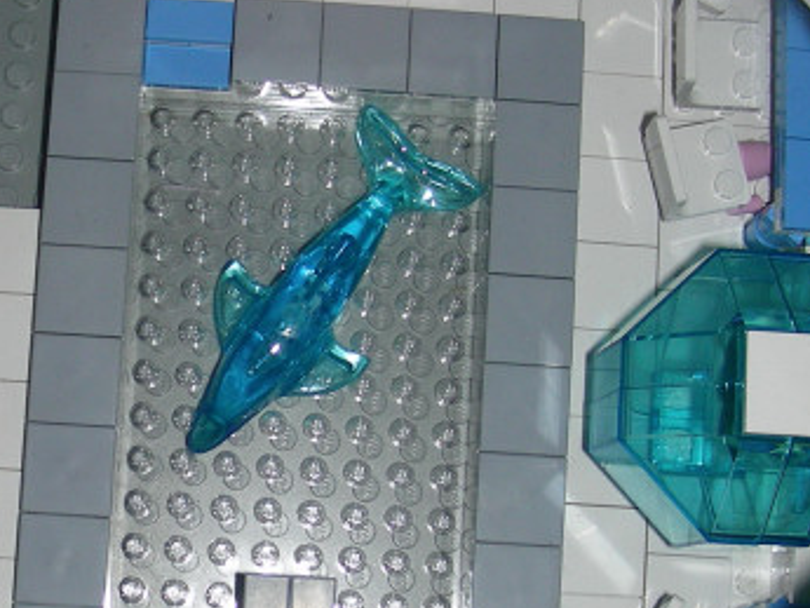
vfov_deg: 16.8
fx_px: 2060
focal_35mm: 88
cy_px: 387
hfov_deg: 22.1
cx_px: 207
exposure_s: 1/60.1
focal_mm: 6.3
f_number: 3.5
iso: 50
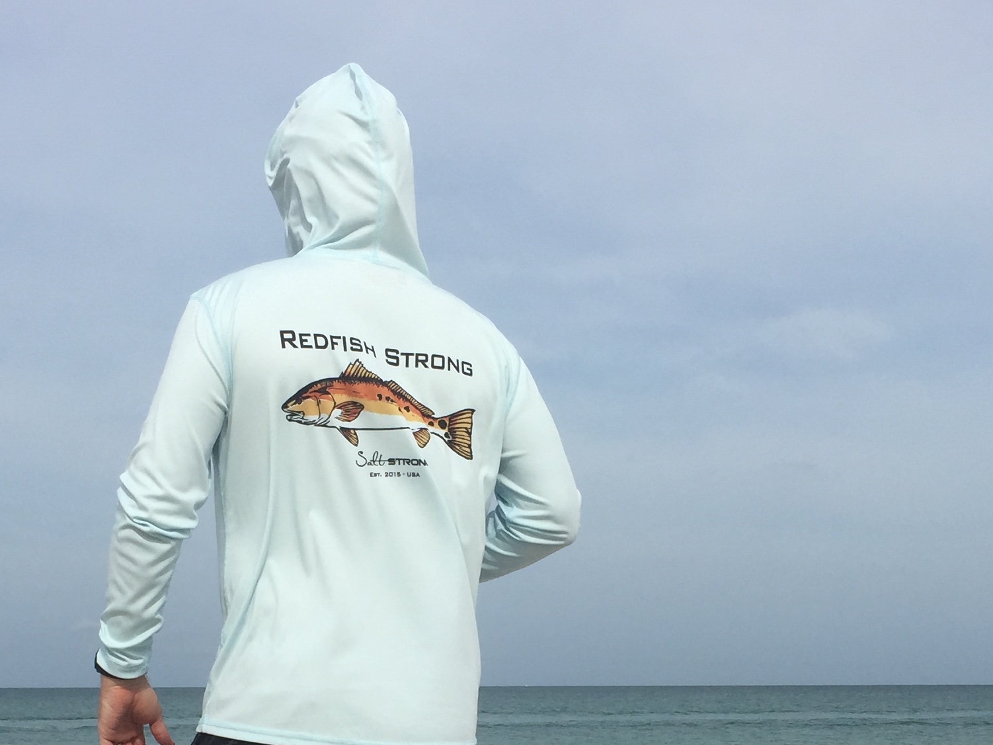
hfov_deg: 30.7
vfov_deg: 22.6
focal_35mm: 63
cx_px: 482
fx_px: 1808
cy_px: 694
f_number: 2.2
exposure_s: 1/3049
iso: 32
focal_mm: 4.15
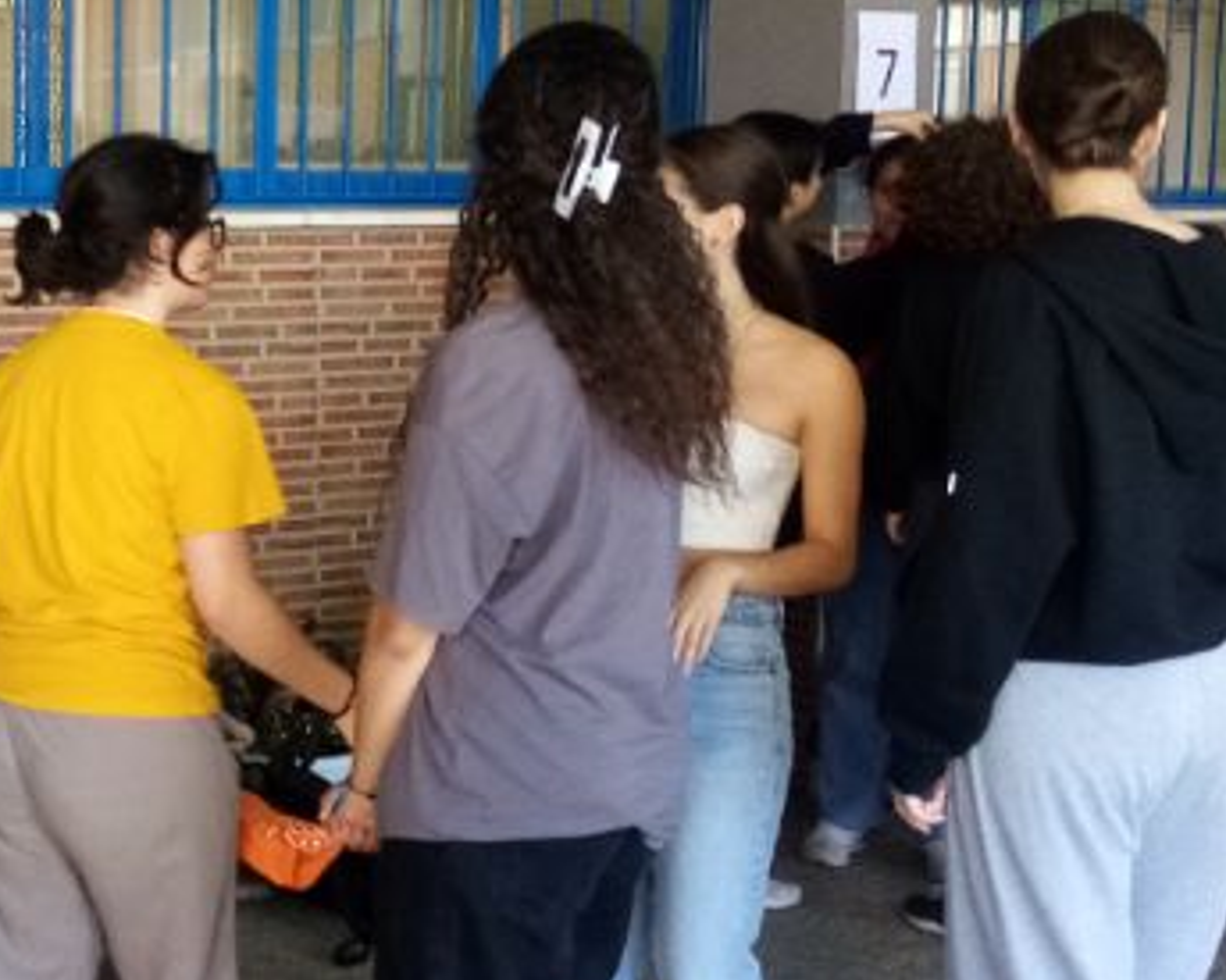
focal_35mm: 59
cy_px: 438
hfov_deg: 30.4
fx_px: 2140
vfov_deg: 25.8
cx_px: 93
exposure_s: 1/100
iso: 192
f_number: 1.8
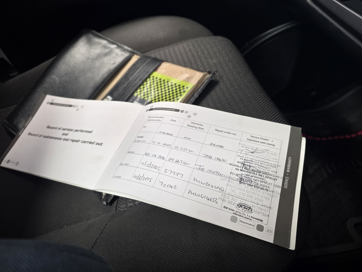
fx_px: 241
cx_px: 181
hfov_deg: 73.9
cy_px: 136
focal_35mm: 23
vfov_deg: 58.9
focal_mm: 6.25
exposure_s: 1/100
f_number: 1.7
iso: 250
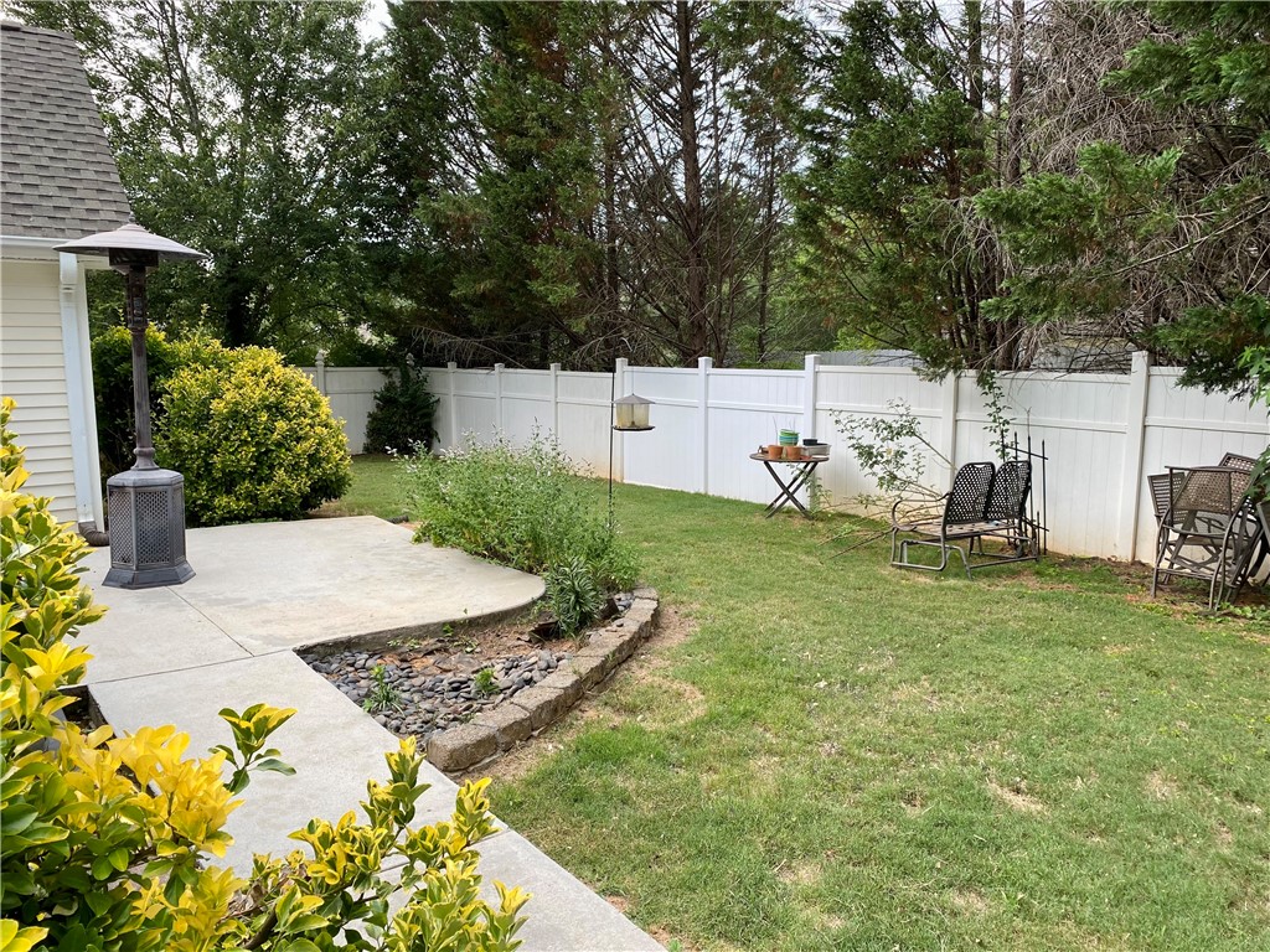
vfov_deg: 53.1
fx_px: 954
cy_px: 476
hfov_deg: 67.3
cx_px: 635
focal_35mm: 26
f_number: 1.8
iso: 32
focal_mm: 4.25
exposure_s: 1/189
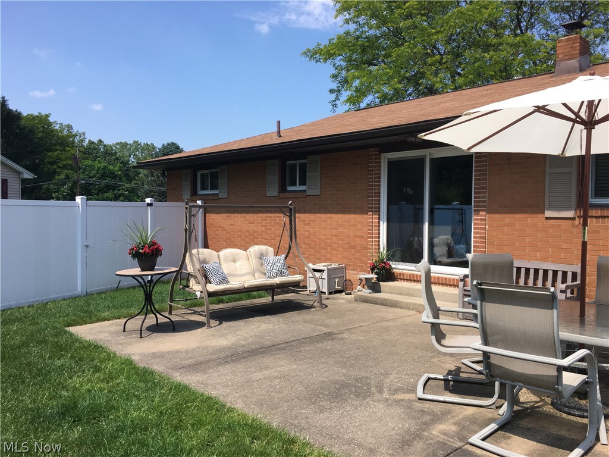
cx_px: 304
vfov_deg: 48.2
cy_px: 228
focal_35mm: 29
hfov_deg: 61.7
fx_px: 510
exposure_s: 1/1241
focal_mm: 4.15
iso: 32
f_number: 2.2
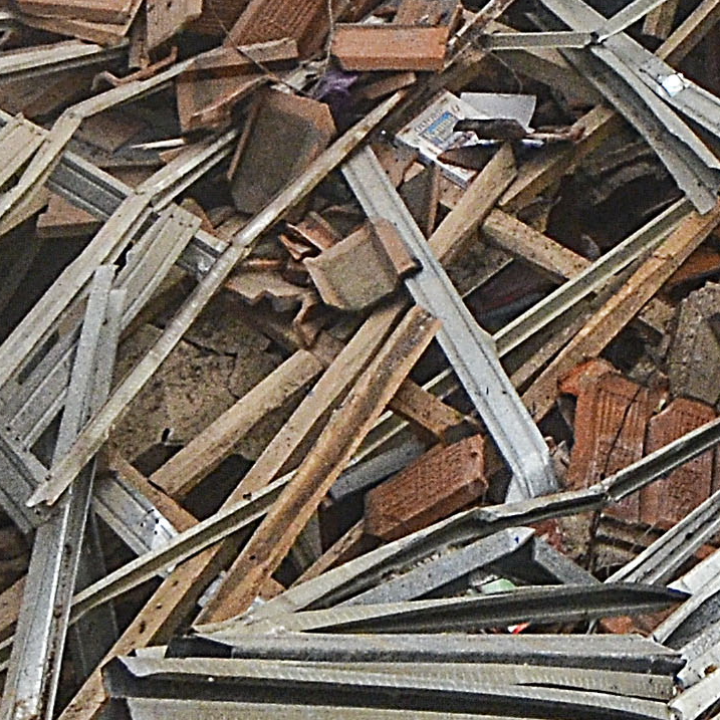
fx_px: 2471
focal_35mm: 105
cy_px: -445
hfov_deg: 14.7
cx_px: 1264
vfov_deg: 15.0
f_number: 7.1
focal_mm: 12
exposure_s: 1/2000
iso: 640
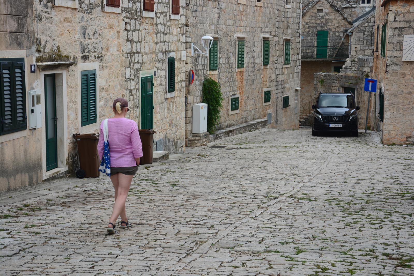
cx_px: 207
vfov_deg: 20.2
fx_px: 776
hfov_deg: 29.9
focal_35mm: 68
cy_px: 138
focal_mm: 45
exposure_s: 1/125
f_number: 5.6
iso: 200
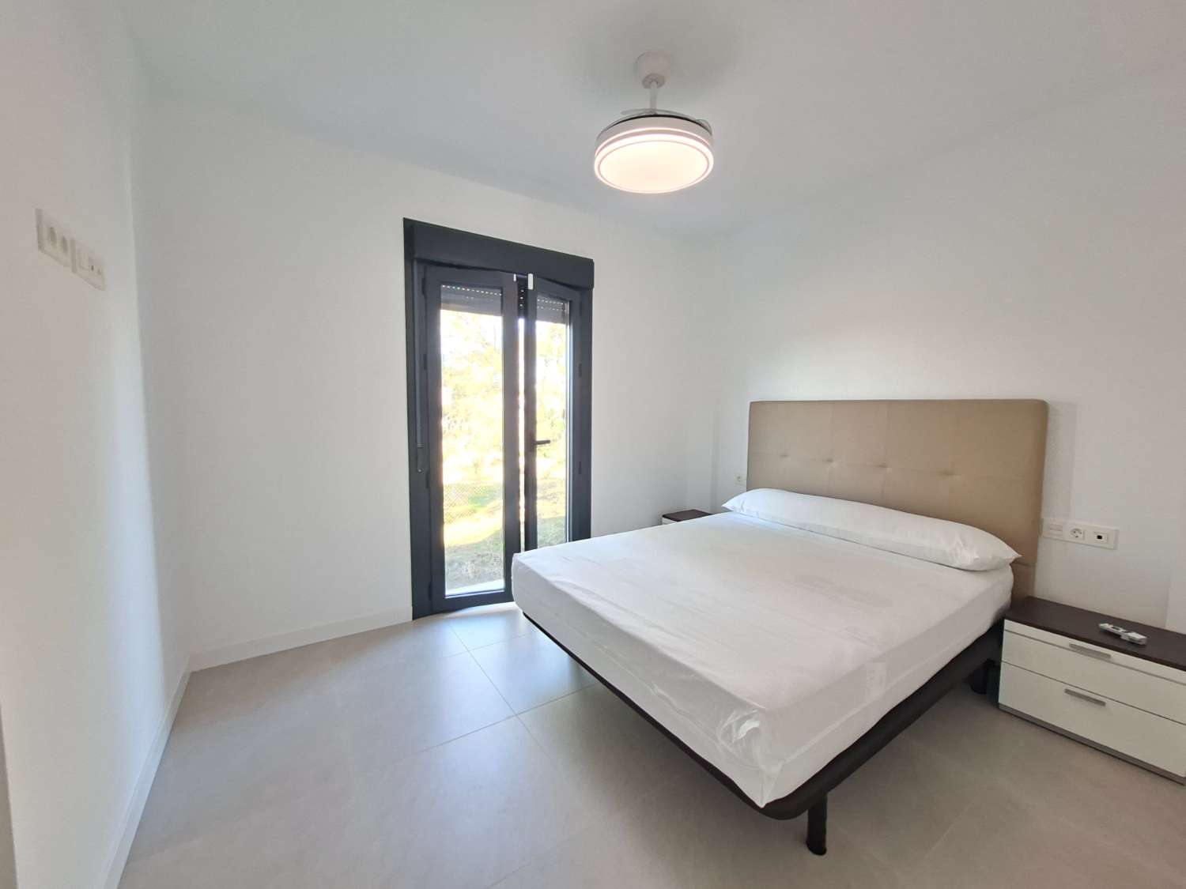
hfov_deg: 106.2
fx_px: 445
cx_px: 593
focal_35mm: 13
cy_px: 444
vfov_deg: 89.9
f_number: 2.2
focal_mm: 1.74
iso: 160
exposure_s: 1/40
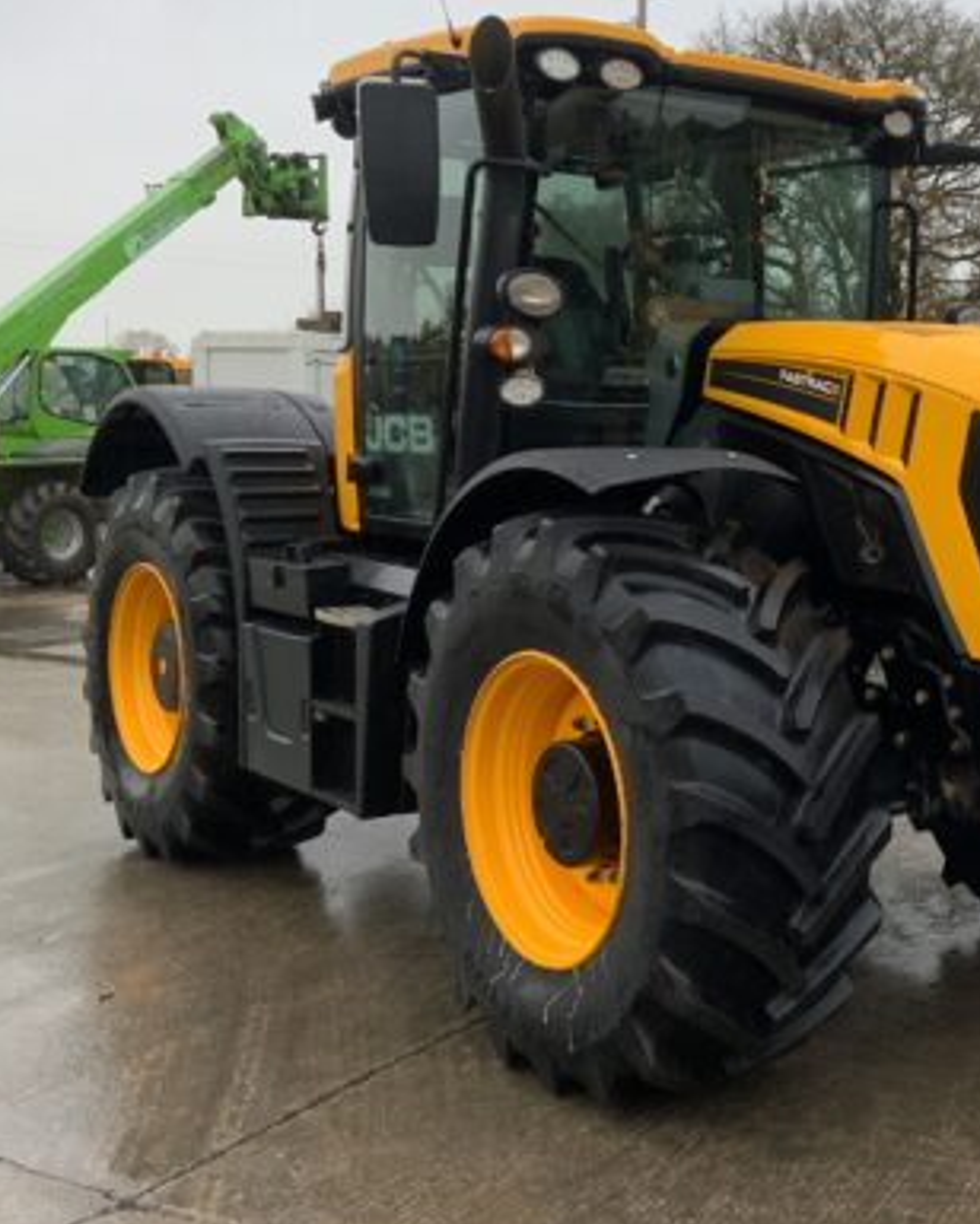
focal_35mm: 47
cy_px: 547
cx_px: 878
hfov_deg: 30.7
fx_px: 1704
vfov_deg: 39.5
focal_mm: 3
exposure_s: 1/63
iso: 64
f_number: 1.8
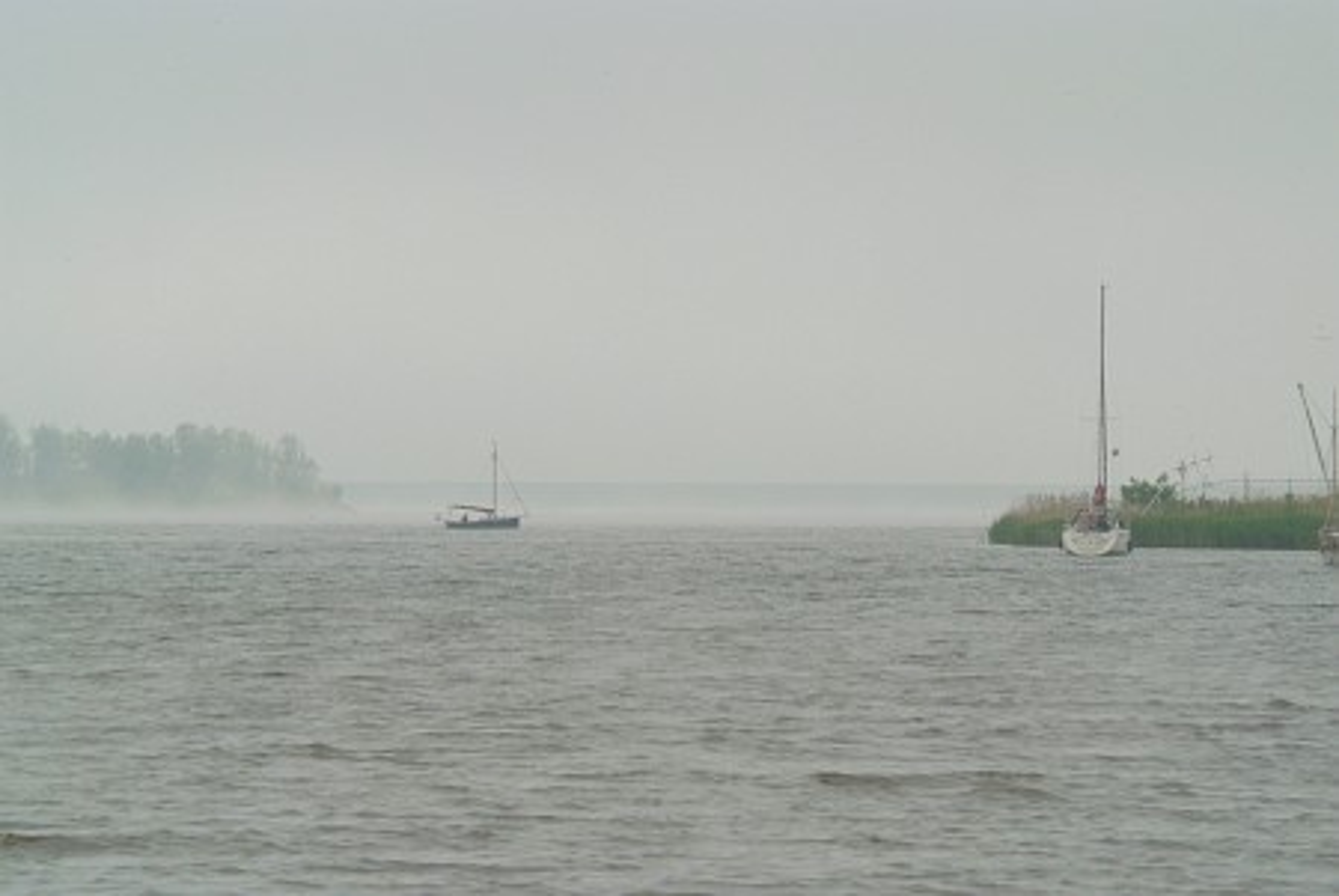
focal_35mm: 188
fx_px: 6999
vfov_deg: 7.3
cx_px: 670
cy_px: 448
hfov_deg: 10.9
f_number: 9.5
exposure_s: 1/500
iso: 200
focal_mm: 125
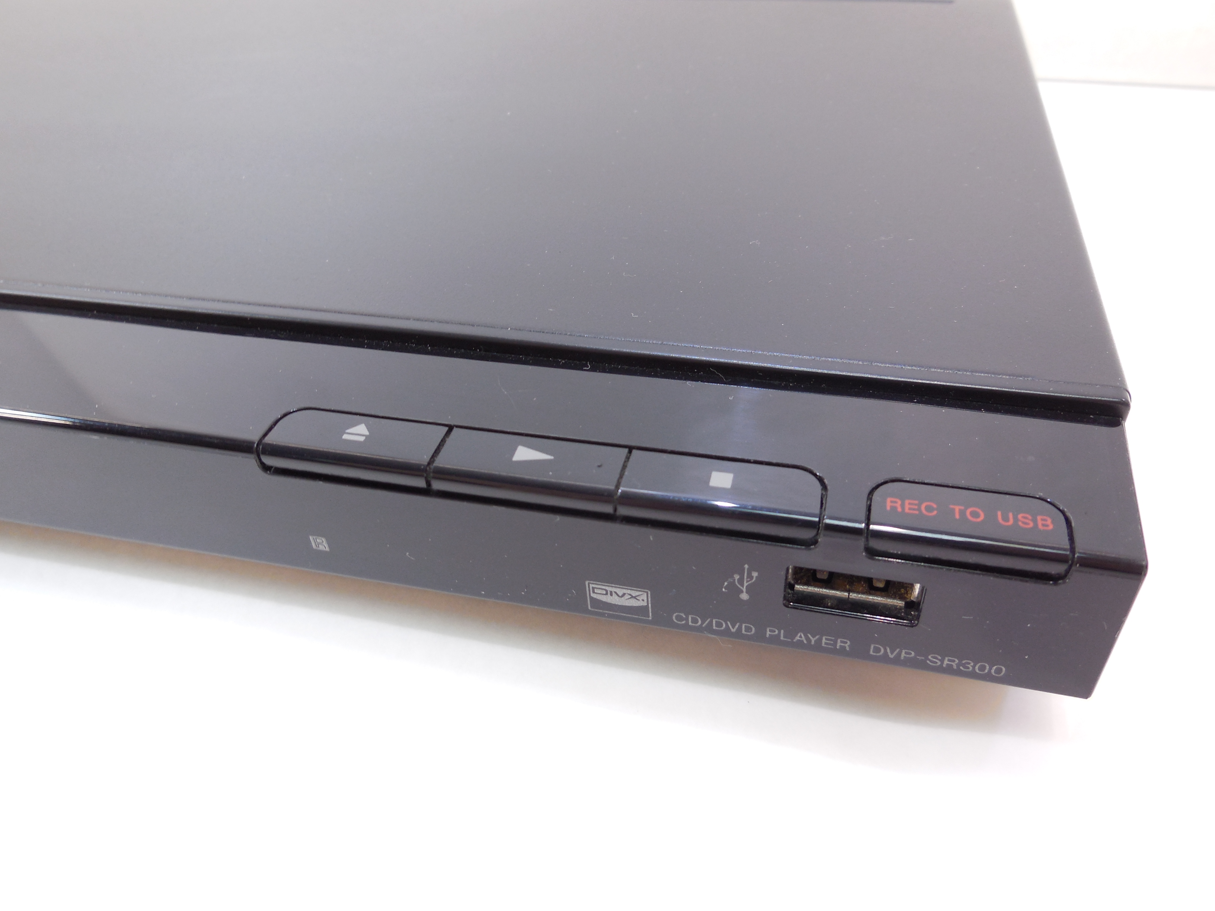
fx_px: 877
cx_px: 608
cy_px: 456
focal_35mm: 25
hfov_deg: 69.4
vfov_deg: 54.9
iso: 125
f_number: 3.1
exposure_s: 1/30
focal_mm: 4.5
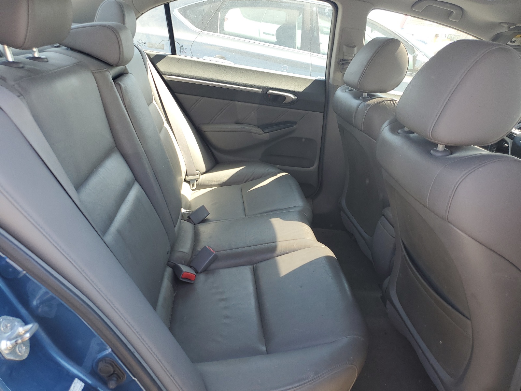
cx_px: 260
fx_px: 391
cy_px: 196
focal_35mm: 26
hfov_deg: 67.3
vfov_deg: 53.1
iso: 50
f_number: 1.5
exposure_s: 1/250
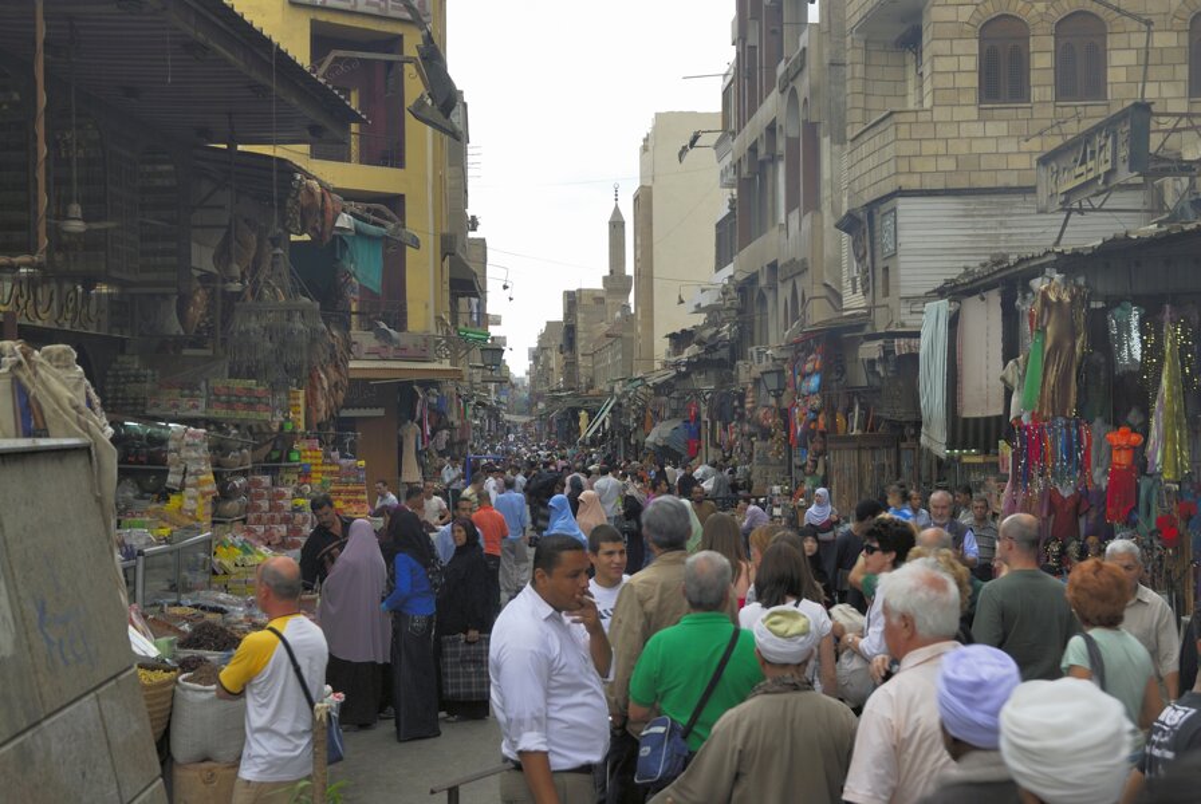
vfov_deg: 26.6
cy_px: 402
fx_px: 1704
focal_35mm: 51
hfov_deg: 38.8
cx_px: 600
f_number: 7.1
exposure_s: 1/40
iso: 100
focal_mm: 34
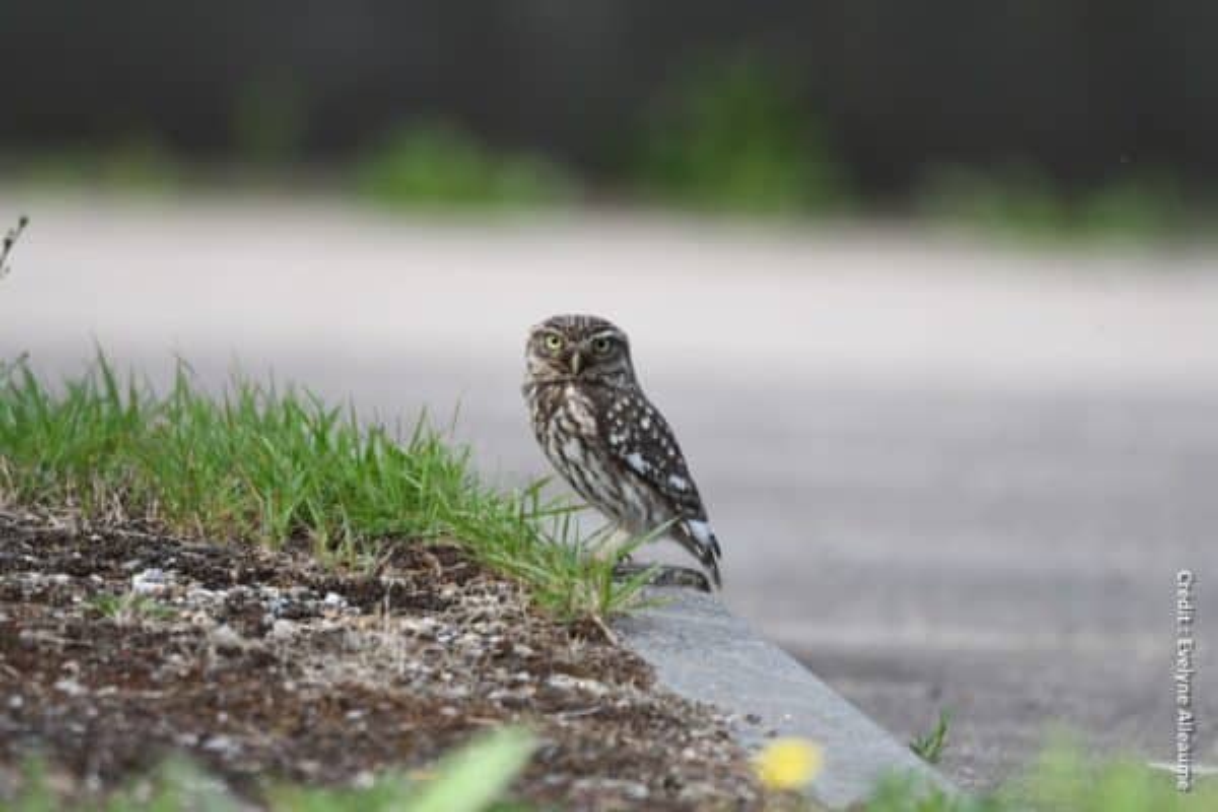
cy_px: 406
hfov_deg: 2.5
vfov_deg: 1.7
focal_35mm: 825
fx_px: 27910
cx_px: 609
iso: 1000
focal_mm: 550
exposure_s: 1/1600
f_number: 6.3
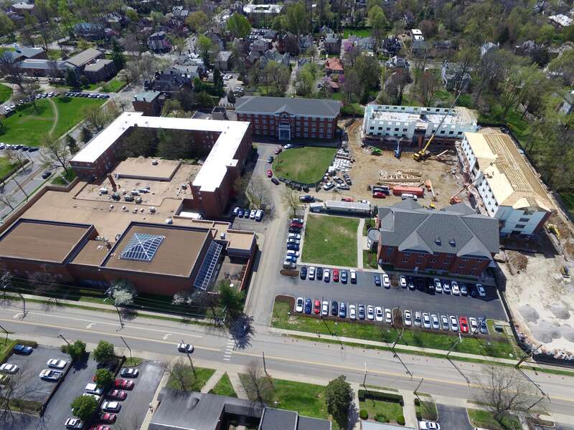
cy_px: 215
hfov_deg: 81.7
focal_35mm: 20
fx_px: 332
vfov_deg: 66.0
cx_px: 287
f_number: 2.8
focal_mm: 3.61
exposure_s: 1/992
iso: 100
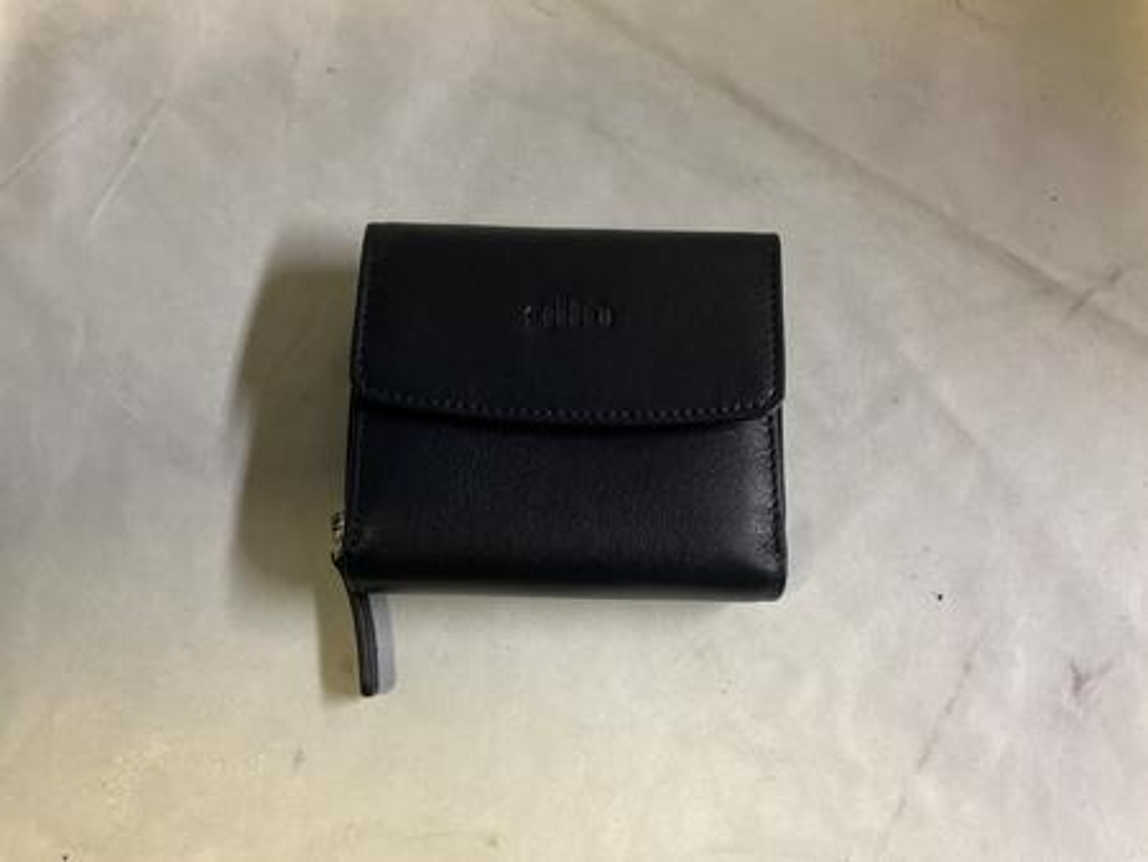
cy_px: 431
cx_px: 574
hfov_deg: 61.6
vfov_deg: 48.3
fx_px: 962
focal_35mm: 29
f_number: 1.8
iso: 125
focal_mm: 3
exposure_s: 1/50
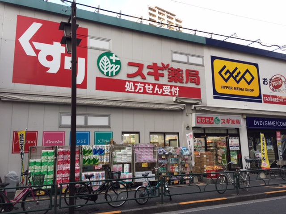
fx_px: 240
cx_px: 143
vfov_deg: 48.2
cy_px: 107
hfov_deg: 61.7
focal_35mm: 29
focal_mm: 4.15
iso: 32
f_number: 2.2
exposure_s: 1/149
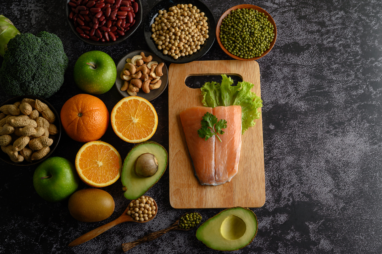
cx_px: 191
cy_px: 127
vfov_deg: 22.6
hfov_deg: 33.4
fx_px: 636
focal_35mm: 60
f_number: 8
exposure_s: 1/125
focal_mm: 60
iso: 100
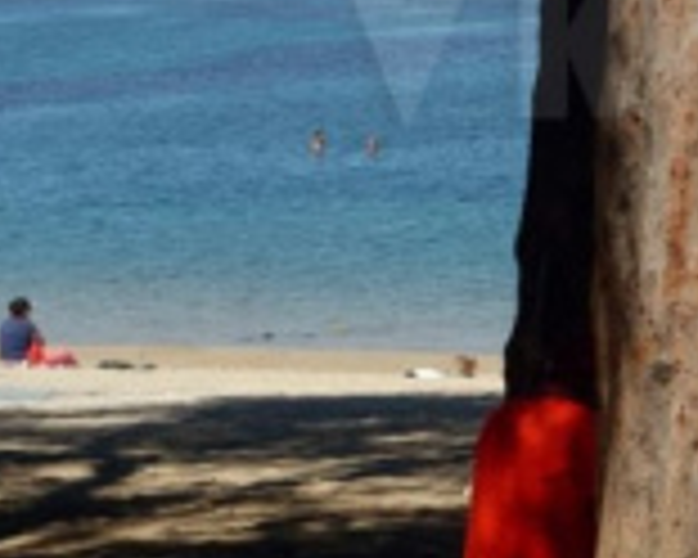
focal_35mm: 174
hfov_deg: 9.7
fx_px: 3595
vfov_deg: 8.9
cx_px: 1725
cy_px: 184
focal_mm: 24
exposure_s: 1/1000
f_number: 8
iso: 200
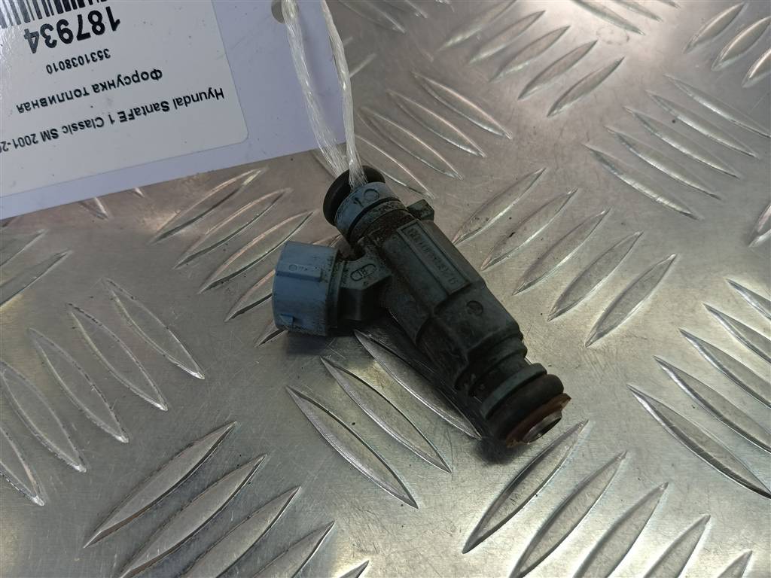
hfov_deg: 65.3
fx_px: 601
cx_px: 386
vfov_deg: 51.4
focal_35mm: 27
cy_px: 289
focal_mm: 4.11
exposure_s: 1/100
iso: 86
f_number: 1.6
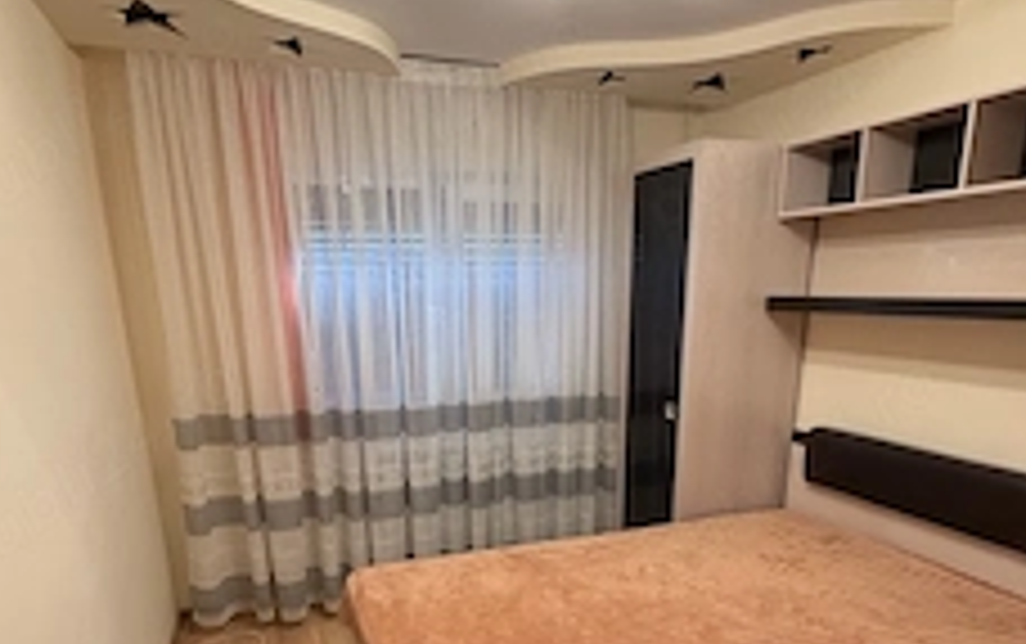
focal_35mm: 26
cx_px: 531
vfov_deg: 45.0
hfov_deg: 70.3
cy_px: 527
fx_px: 728
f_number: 2.2
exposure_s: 1/100
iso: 250
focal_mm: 2.22
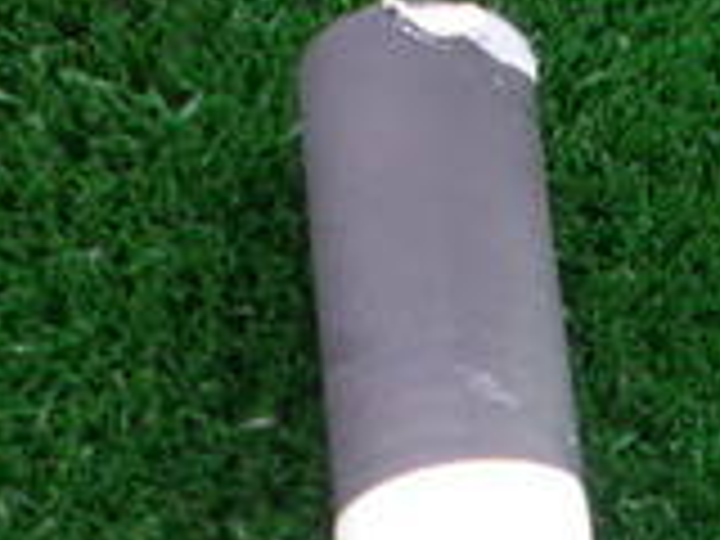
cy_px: 778
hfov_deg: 18.7
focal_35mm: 104
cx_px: 562
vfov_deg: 13.5
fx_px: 2163
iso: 200
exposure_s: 1/20
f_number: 3.2
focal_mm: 4.6
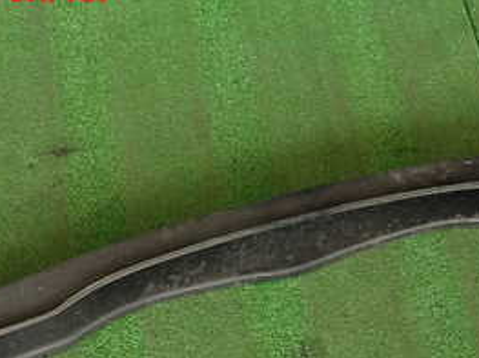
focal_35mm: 57
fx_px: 788
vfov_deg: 24.2
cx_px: 322
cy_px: 376
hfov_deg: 33.5
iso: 160
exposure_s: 1/60
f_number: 2
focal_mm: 4.5
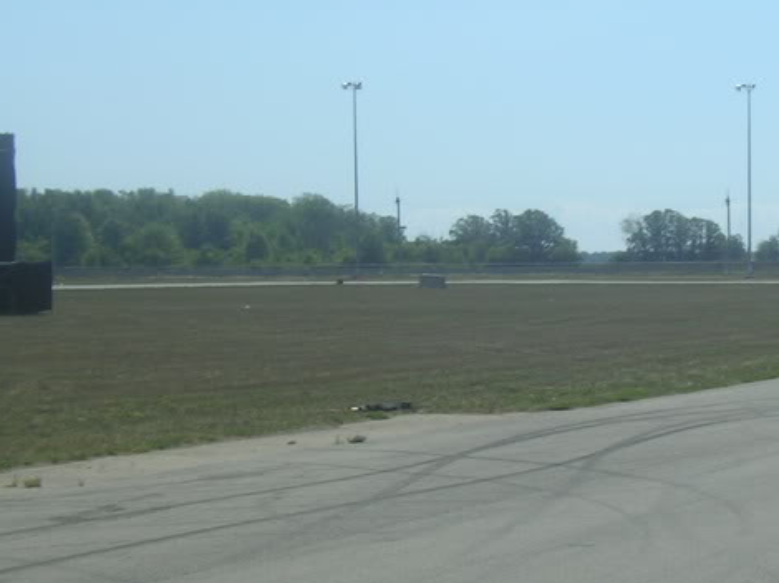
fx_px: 2452
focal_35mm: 109
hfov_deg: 18.0
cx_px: 569
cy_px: 215
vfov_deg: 13.6
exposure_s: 1/424
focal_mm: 10
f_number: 6.5
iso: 50
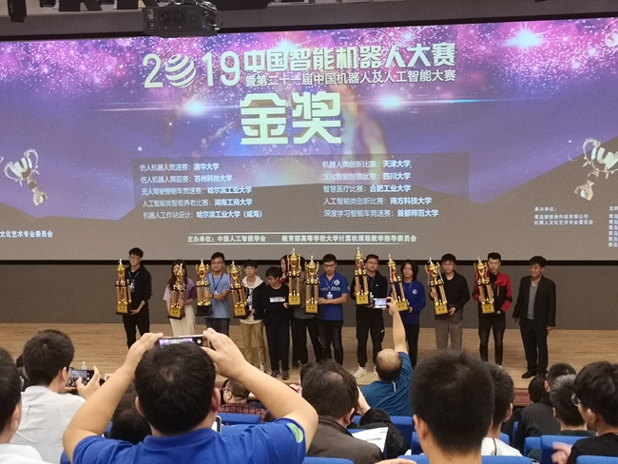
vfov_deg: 28.1
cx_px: 309
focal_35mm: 52
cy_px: 232
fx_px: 929
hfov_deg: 36.8
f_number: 1.8
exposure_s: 1/33.3
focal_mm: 3.95
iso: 200
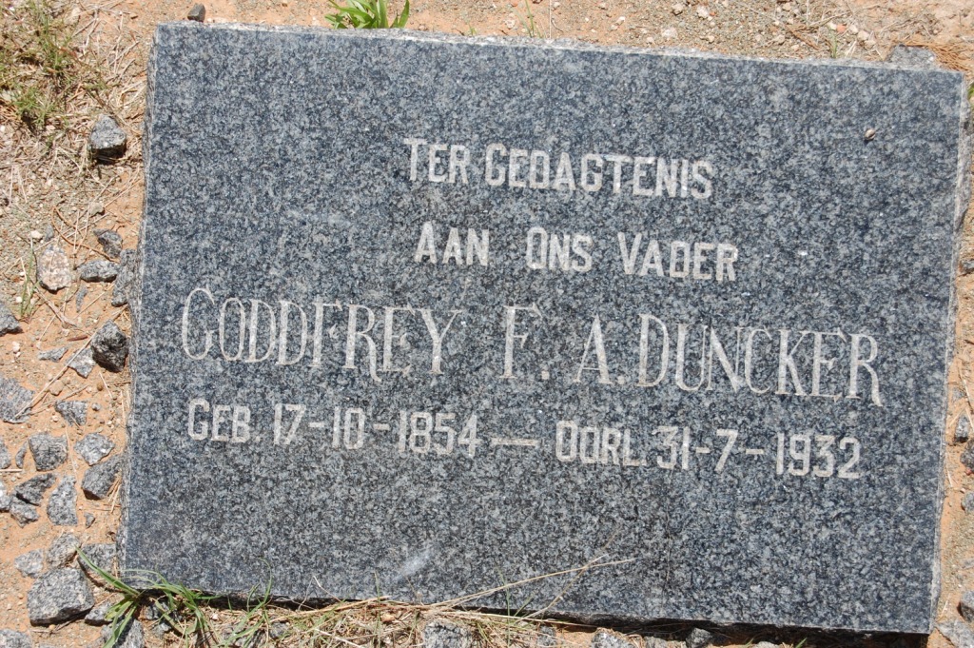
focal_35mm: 82
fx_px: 2230
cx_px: 487
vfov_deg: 16.5
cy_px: 324
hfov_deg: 24.6
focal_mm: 55
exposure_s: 1/320
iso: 200
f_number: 9
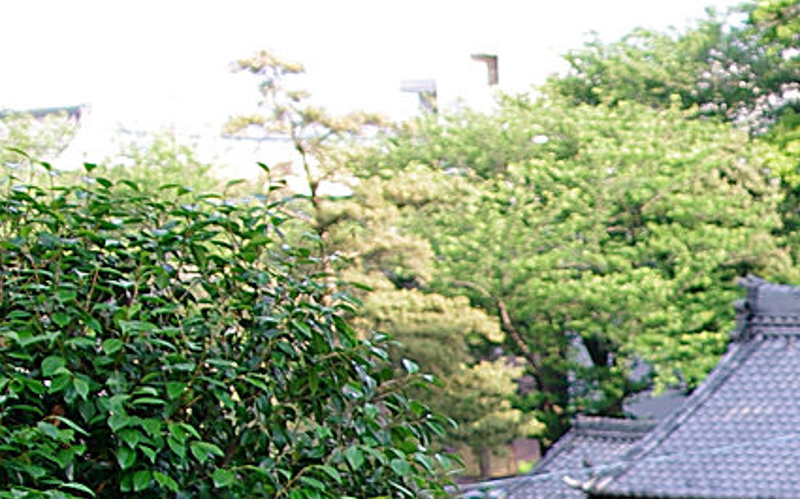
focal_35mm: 206
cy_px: 898
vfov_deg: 6.2
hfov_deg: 9.8
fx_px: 4488
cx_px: 1342
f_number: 3.5
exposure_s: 1/200
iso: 100
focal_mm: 28
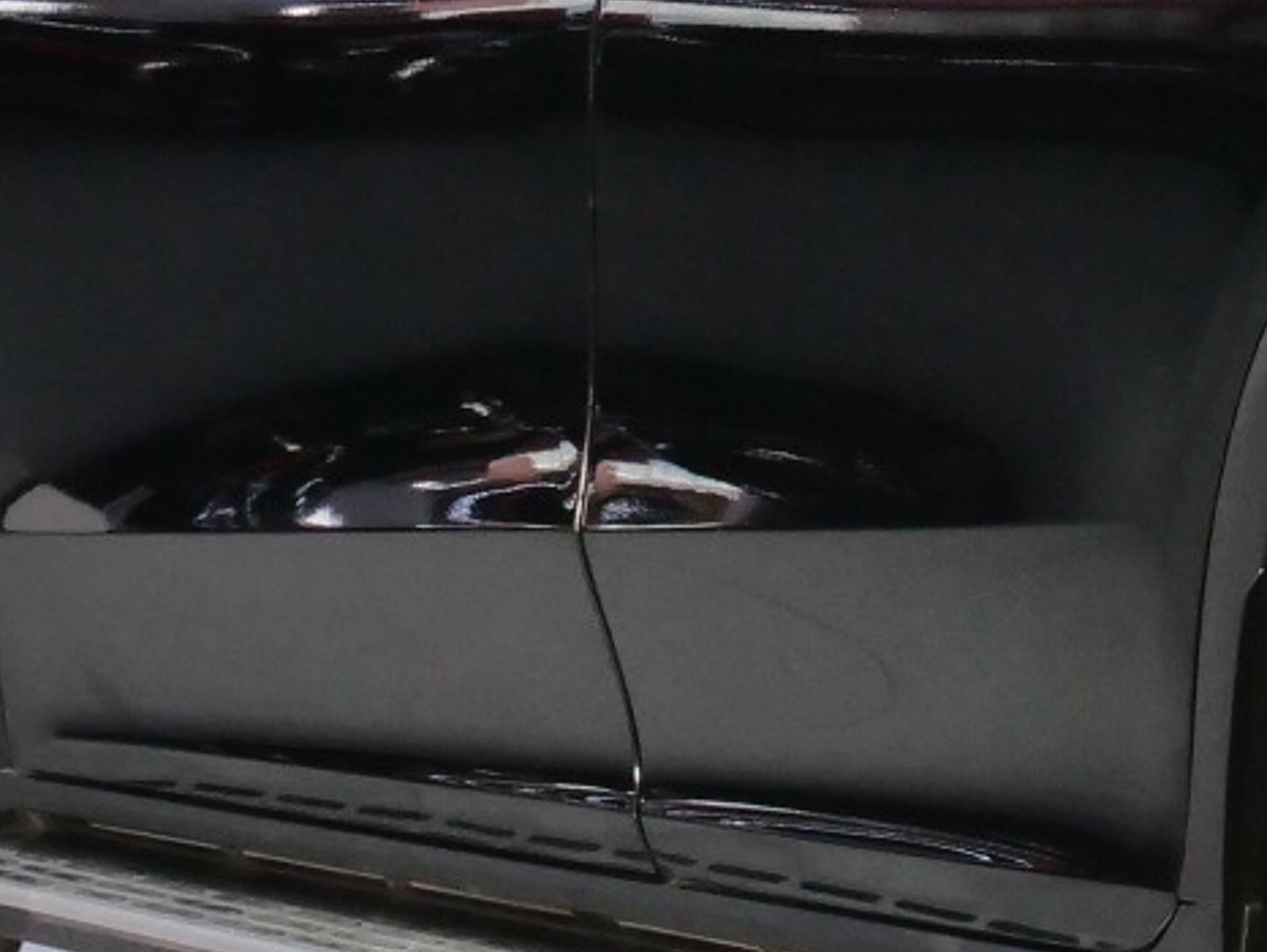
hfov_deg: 7.5
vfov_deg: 5.7
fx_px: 9485
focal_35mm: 259
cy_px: -106
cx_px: 2145
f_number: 5.6
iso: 800
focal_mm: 23
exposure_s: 1/80
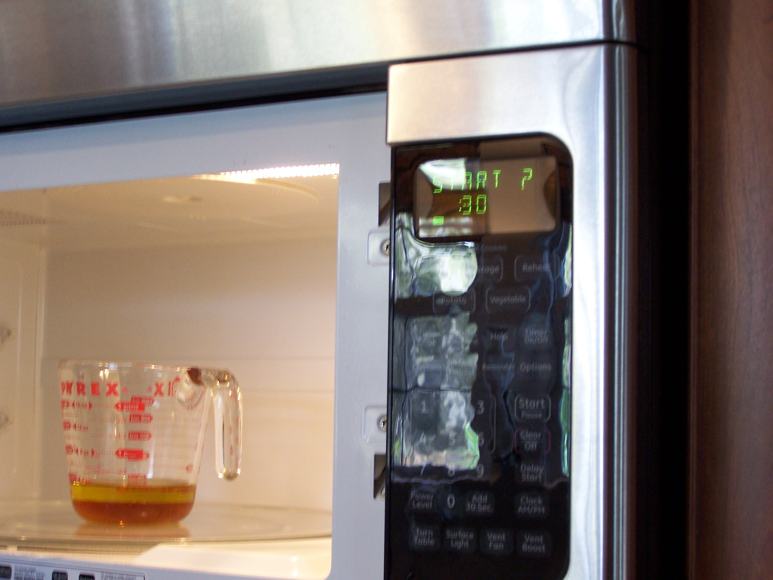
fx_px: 1429
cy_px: 290
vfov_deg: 22.9
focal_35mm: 64
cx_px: 386
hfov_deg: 30.3
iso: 140
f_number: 3.2
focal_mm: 10.7
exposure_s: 1/8
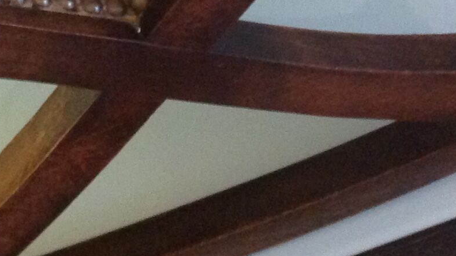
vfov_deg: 9.3
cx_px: -82
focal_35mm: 125
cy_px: -176
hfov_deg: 16.5
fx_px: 1511
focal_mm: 4.28
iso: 400
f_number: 2.4
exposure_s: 1/15
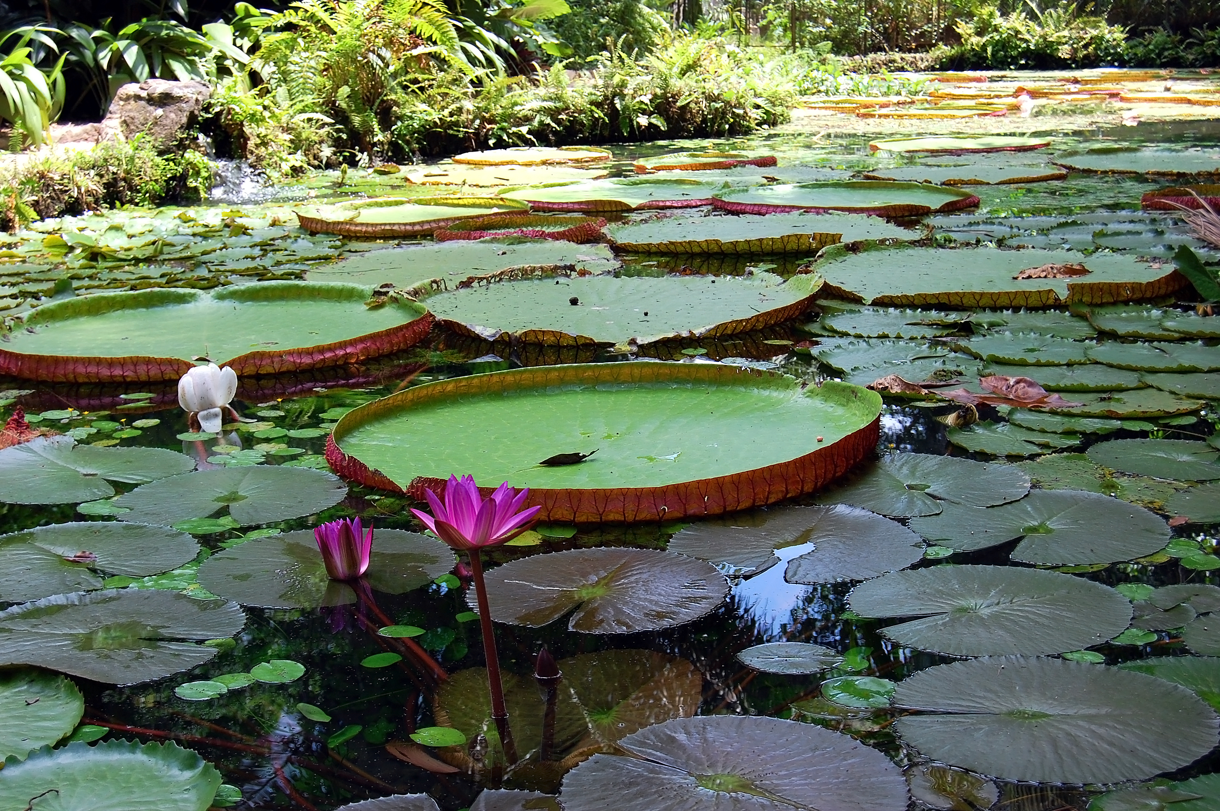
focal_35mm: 51
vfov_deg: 26.4
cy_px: 406
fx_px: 1727
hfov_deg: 38.9
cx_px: 610
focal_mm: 34
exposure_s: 1/160
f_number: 6.3
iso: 200
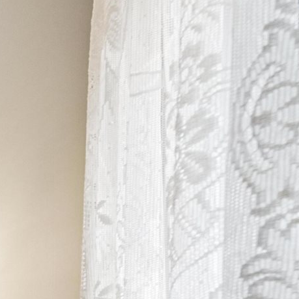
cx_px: -477
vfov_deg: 15.7
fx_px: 889
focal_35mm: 91
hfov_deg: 12.9
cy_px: 571
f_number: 8
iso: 400
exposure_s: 1/10
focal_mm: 16
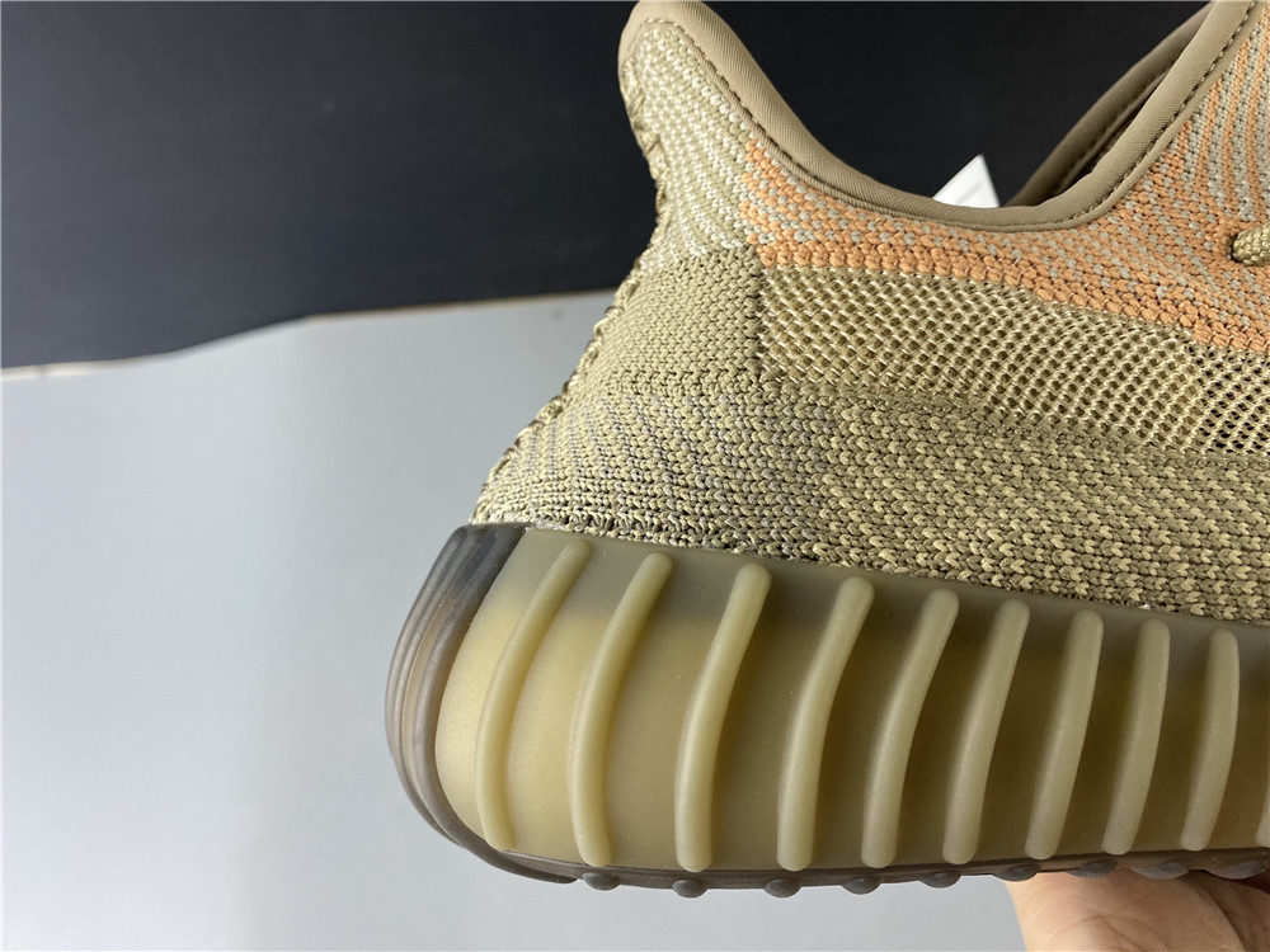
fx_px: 954
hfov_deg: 67.3
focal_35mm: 26
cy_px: 476
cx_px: 635
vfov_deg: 53.1
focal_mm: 4.25
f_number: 1.8
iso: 100
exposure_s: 1/100
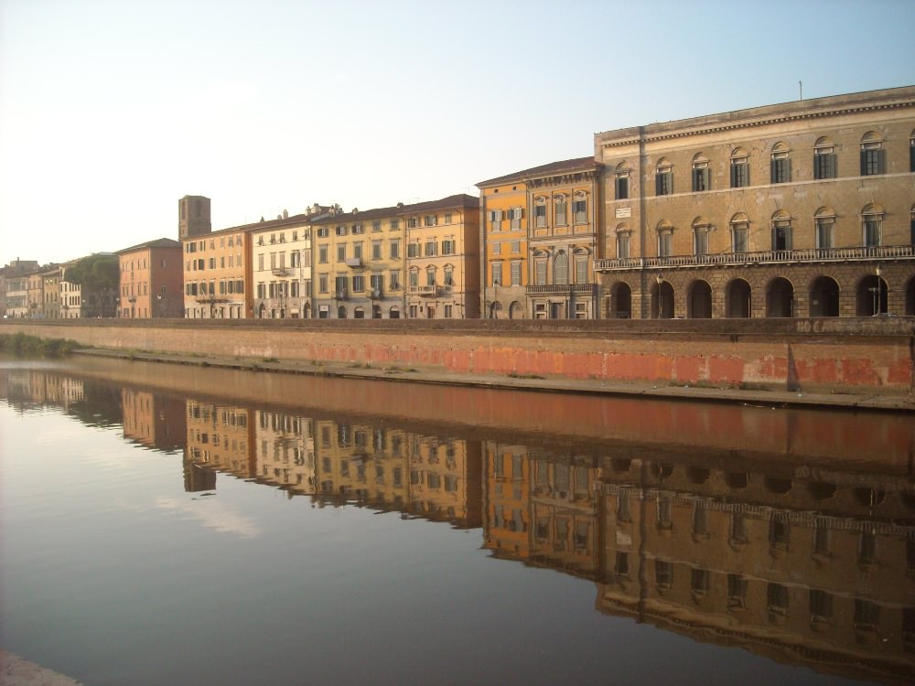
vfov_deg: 40.7
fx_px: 925
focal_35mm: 35
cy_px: 343
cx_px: 458
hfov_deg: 52.6
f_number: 2.8
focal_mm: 5.7
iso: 200
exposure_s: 1/1295
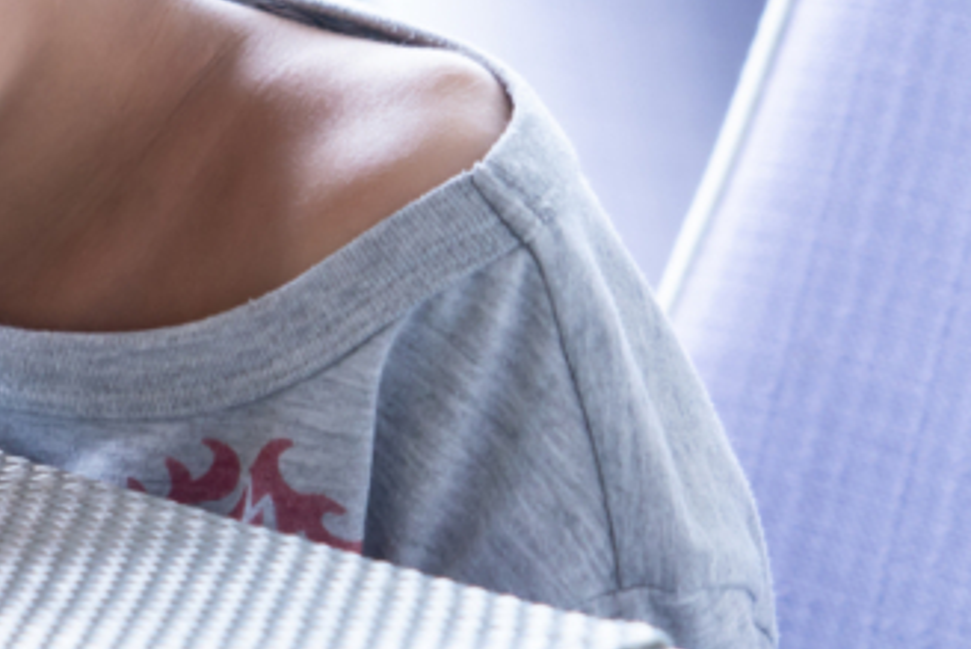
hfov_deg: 7.5
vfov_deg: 5.1
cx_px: -169
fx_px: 7312
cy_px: 22
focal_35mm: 271
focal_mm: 89
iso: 400
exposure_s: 1/40
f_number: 5.6
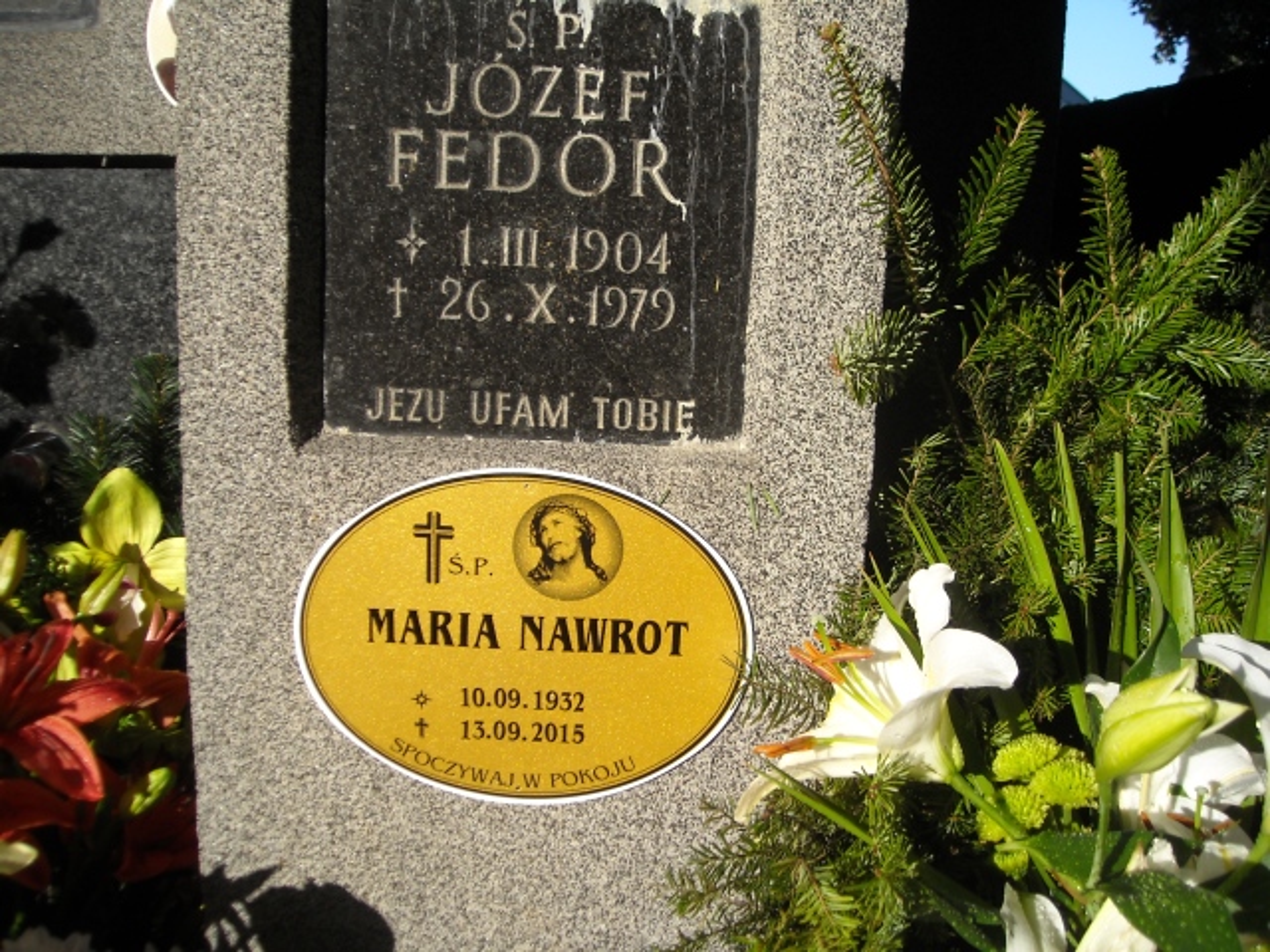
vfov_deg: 40.7
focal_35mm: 35
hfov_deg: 52.6
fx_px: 1284
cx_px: 635
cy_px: 476
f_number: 5.6
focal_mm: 5.7
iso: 64
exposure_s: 1/161
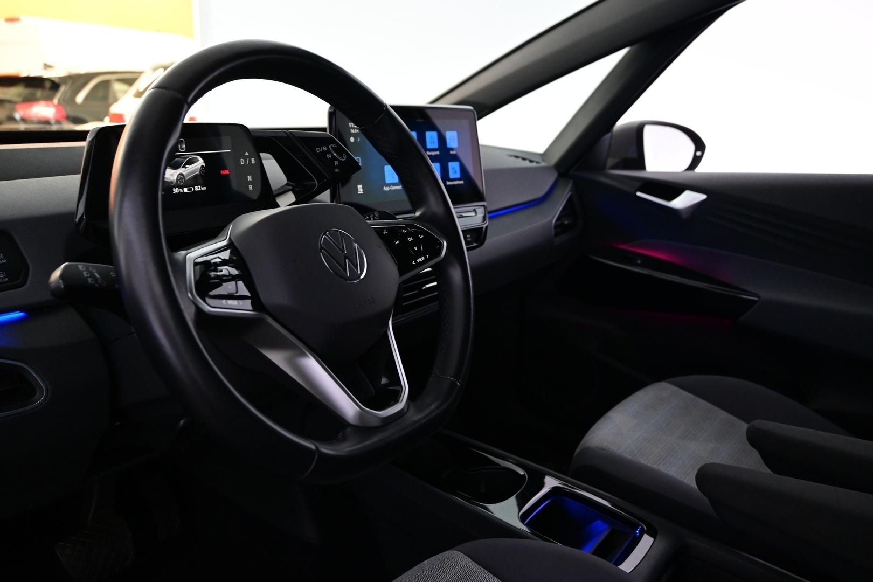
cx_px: 436
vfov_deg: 42.6
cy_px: 291
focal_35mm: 31
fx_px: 746
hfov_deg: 60.7
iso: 1600
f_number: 3.8
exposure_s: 1/30
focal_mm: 20.5
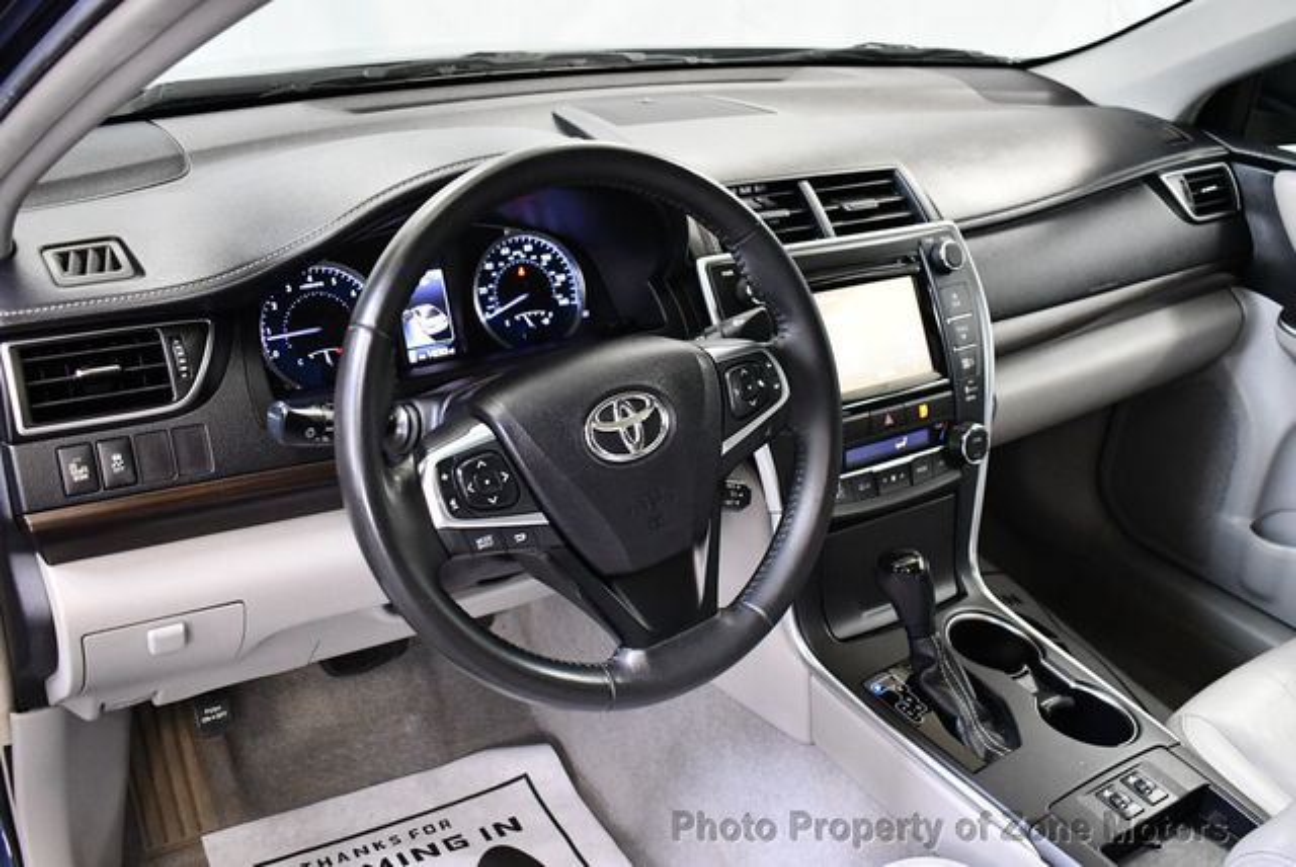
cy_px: 434
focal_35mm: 36
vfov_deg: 36.9
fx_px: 1297
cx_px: 648
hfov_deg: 53.1
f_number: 3.5
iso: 3200
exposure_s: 1/100
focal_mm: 18
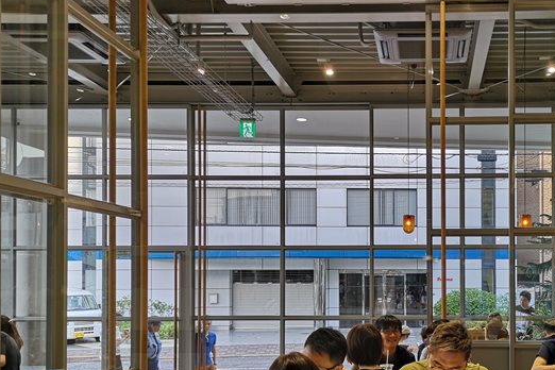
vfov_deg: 30.8
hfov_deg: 44.0
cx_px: 416
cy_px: 268
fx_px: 663
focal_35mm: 43
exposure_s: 1/100
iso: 64
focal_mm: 3.95
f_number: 1.8
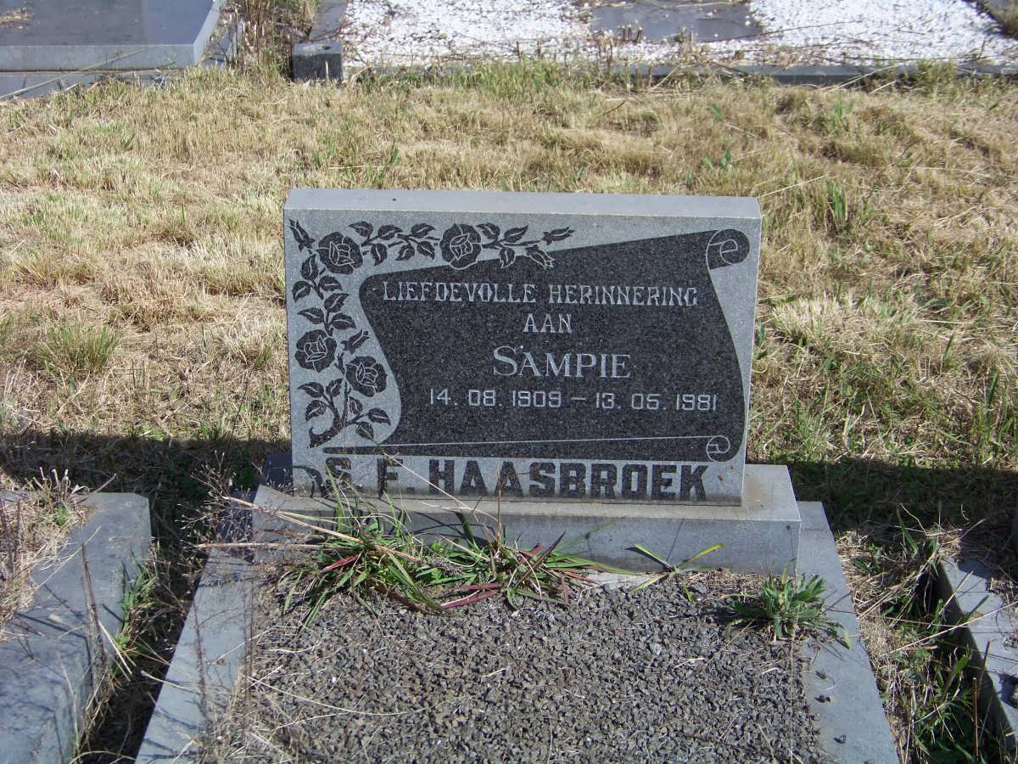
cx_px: 509
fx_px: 1823
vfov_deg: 23.7
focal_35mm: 62
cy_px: 382
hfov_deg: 31.2
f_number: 3.2
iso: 64
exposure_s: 1/1000
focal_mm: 10.5
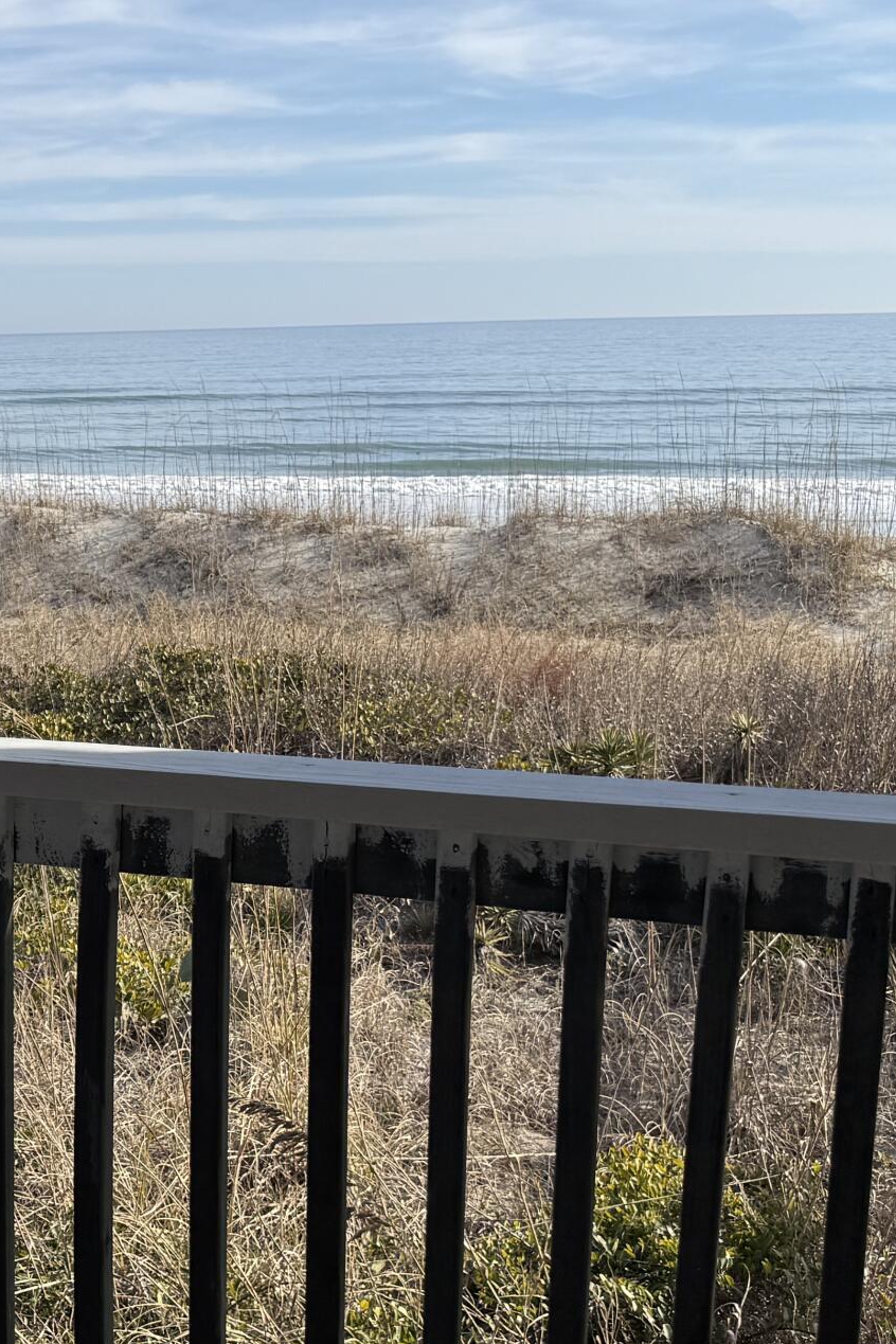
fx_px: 2202
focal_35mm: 59
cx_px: -211
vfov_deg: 33.9
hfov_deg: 21.2
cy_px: 733
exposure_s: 1/4673
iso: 80
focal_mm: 6.76
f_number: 1.78
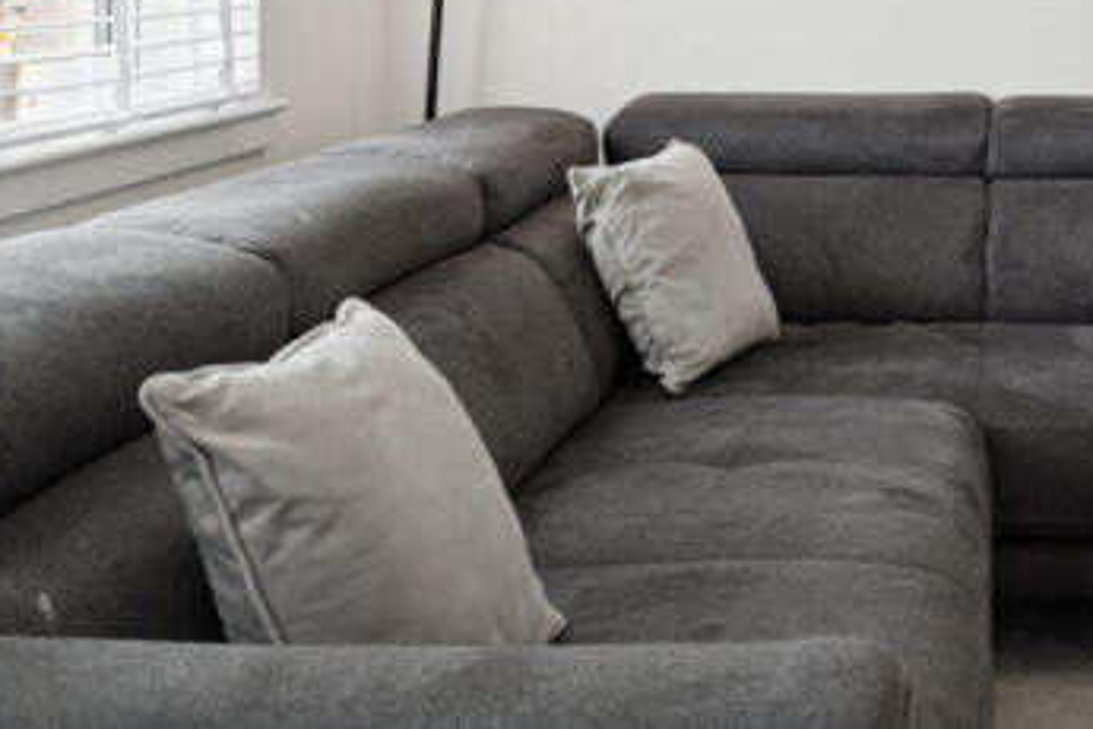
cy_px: 40
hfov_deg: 33.1
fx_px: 1730
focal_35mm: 57
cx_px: 1003
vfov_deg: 23.0
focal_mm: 20
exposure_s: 1/125
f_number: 7.1
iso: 500
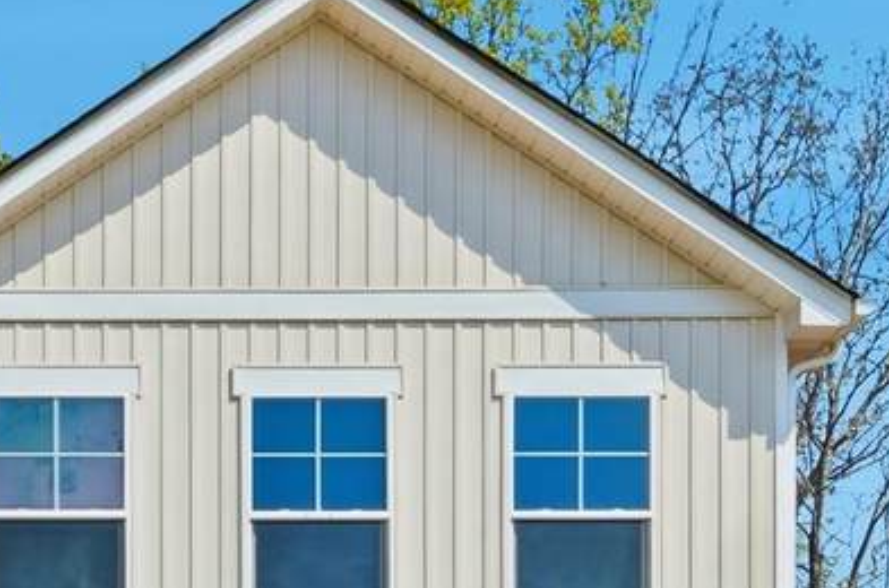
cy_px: 875
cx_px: -18
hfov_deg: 22.2
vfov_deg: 14.4
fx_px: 2168
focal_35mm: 88
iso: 100
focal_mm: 18
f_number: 5
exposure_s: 1/4000
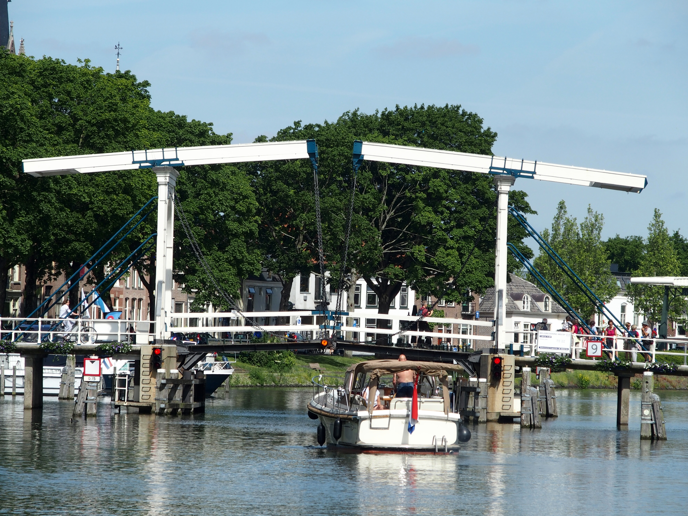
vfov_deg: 6.8
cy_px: 258
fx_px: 4373
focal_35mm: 220
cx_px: 344
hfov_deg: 9.0
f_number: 5
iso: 100
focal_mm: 46.7
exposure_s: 1/500
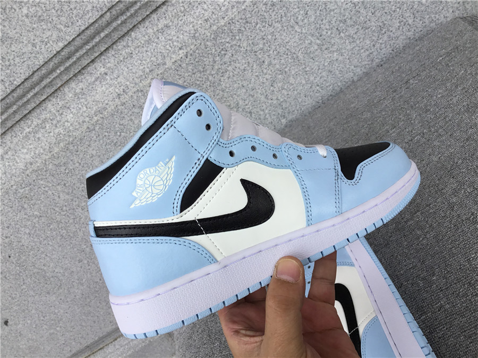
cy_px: 179
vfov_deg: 45.4
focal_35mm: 31
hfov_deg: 58.4
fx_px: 428
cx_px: 239
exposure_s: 1/364
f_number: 2.4
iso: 25
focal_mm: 3.3
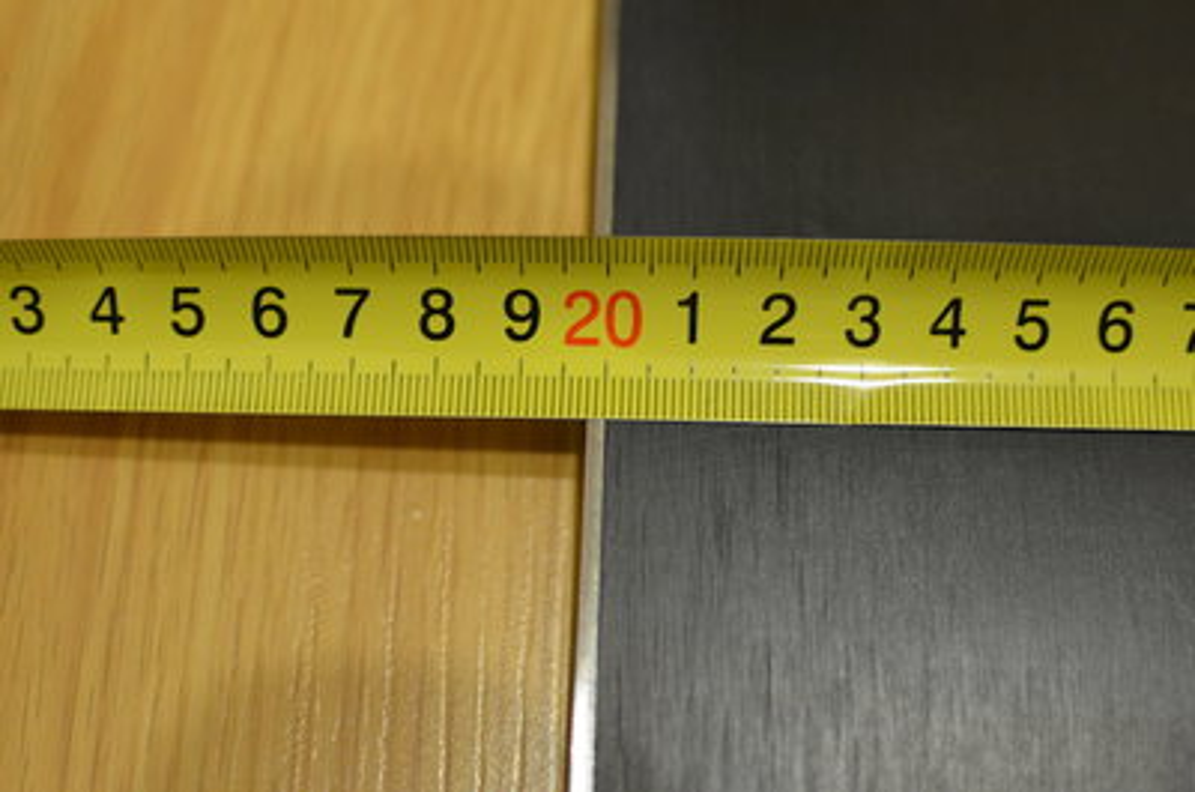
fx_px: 1739
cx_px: 598
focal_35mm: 52
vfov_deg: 25.6
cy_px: 396
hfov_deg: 37.9
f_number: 3.2
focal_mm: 35
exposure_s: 1/60
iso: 1600
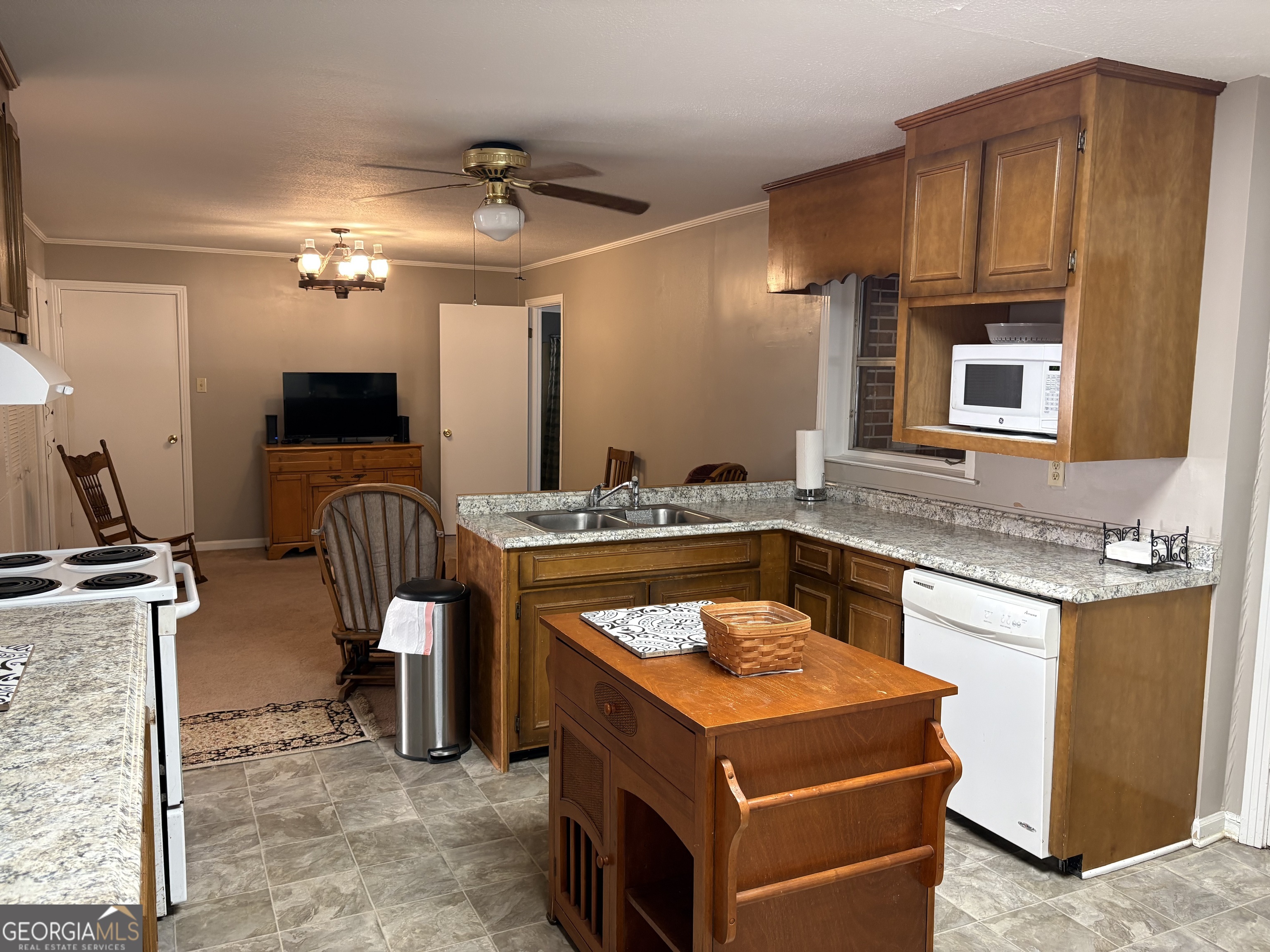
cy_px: 476
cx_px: 635
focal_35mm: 26
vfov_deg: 53.1
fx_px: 954
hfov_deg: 67.3
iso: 160
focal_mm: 5.96
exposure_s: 1/60
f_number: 1.6
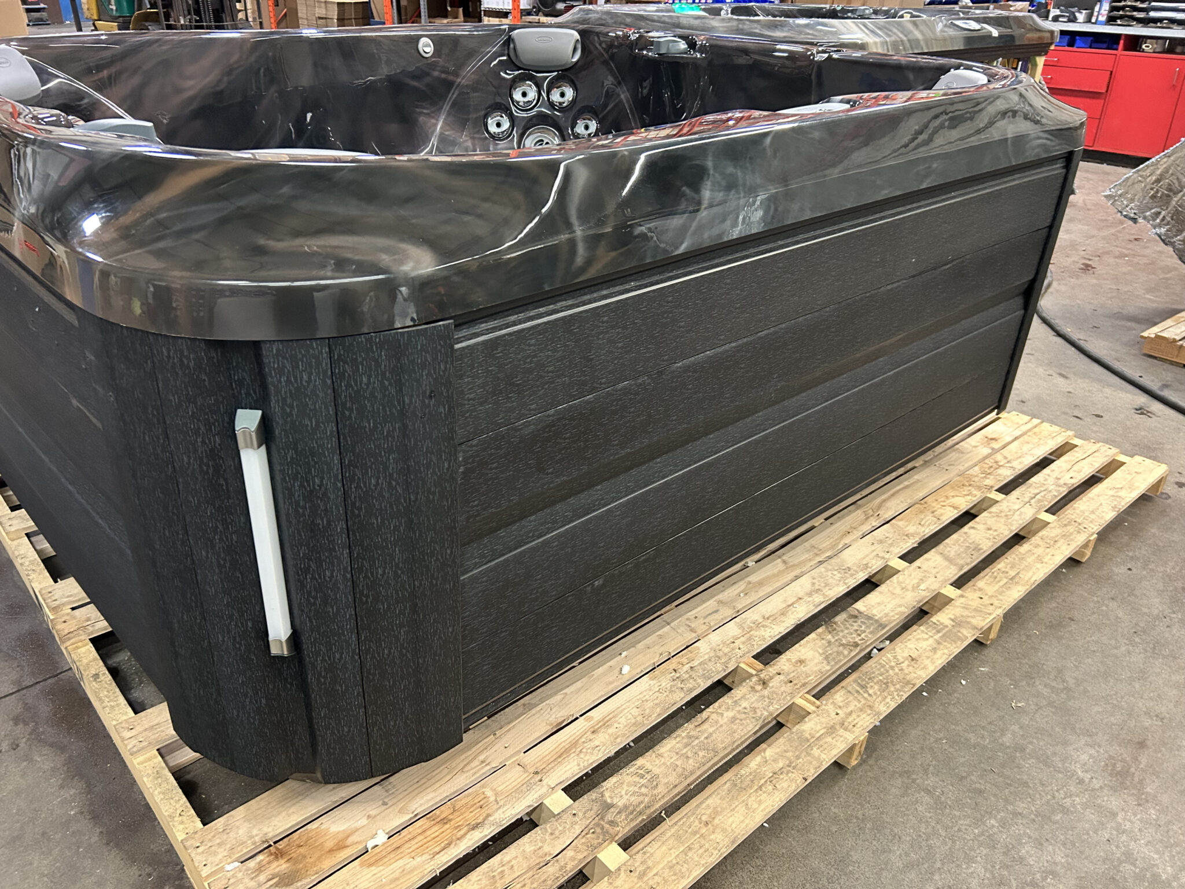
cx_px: 592
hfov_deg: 67.3
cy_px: 444
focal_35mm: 26
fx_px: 890
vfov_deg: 53.1
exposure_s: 1/60
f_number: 1.5
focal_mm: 5.7
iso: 400
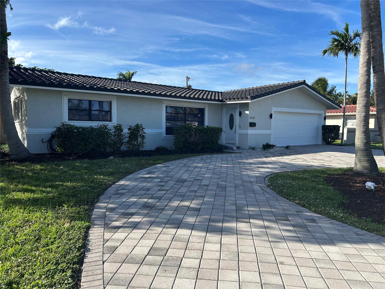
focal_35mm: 26
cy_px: 144
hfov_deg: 67.3
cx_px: 192
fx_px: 289
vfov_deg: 53.1
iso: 50
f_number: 1.5
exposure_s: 1/2915
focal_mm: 5.7
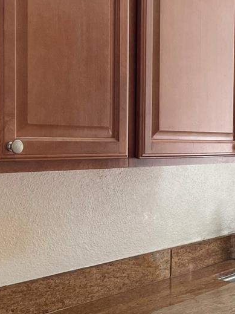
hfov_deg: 18.3
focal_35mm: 77
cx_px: 265
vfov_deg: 25.3
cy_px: 179
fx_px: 697
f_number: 1.6
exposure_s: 1/120
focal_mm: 4.2
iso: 80
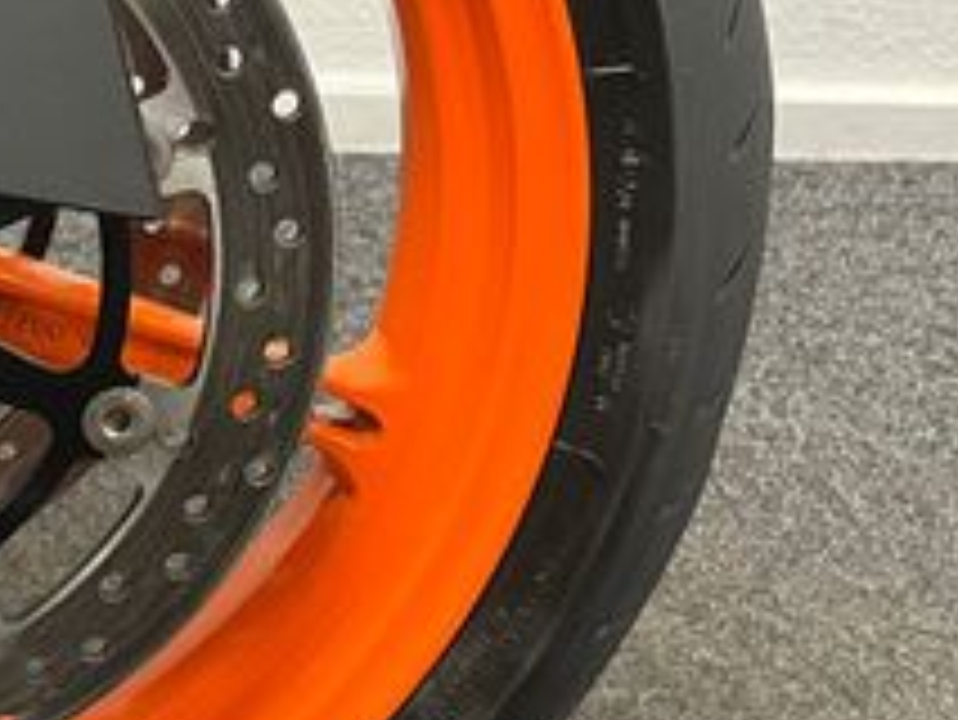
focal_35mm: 78
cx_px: -261
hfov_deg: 22.6
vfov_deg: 18.6
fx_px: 2160
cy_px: 68
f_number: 1.6
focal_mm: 5.1
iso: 320
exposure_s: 1/50
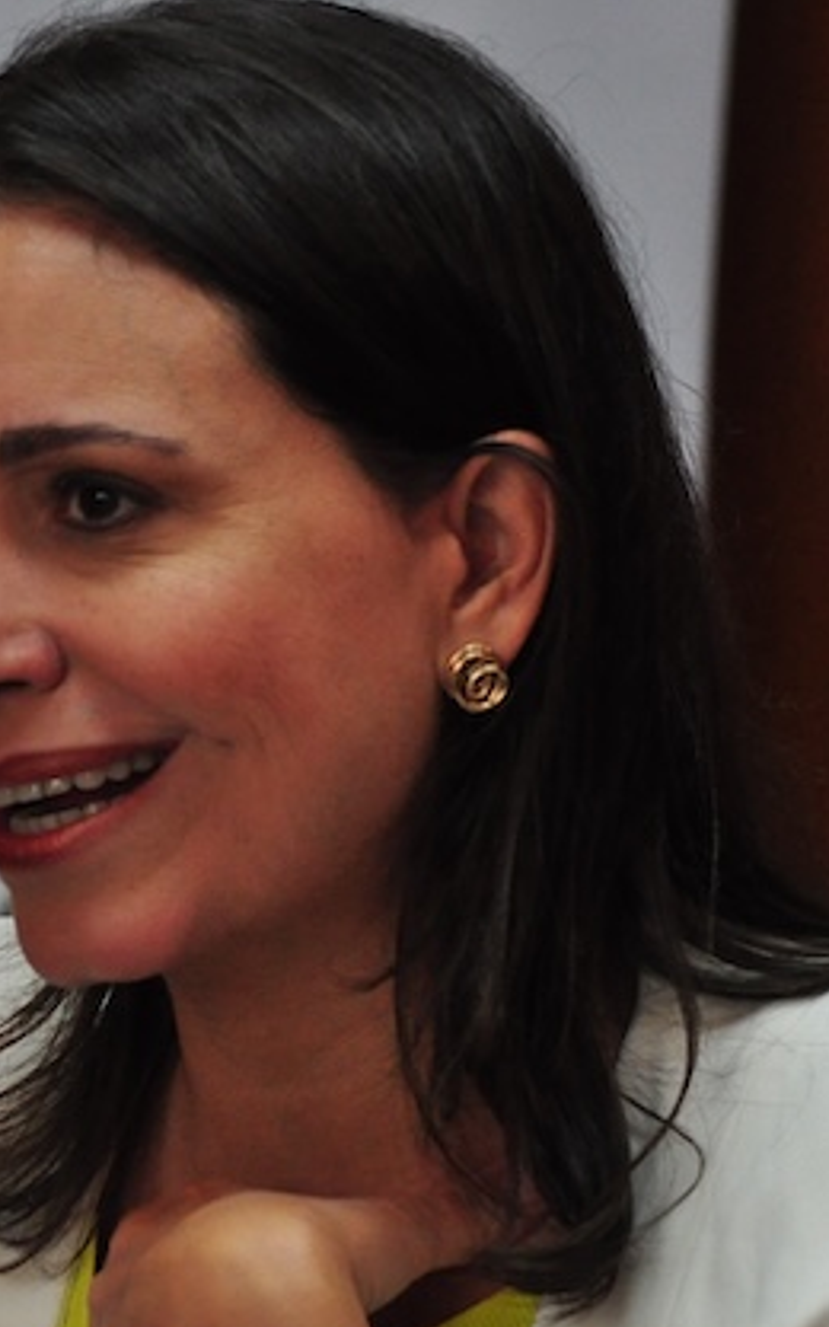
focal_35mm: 264
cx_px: 134
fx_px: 9543
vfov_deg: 8.0
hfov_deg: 5.0
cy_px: 691
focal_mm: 90
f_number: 5.6
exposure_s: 1/40
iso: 1250
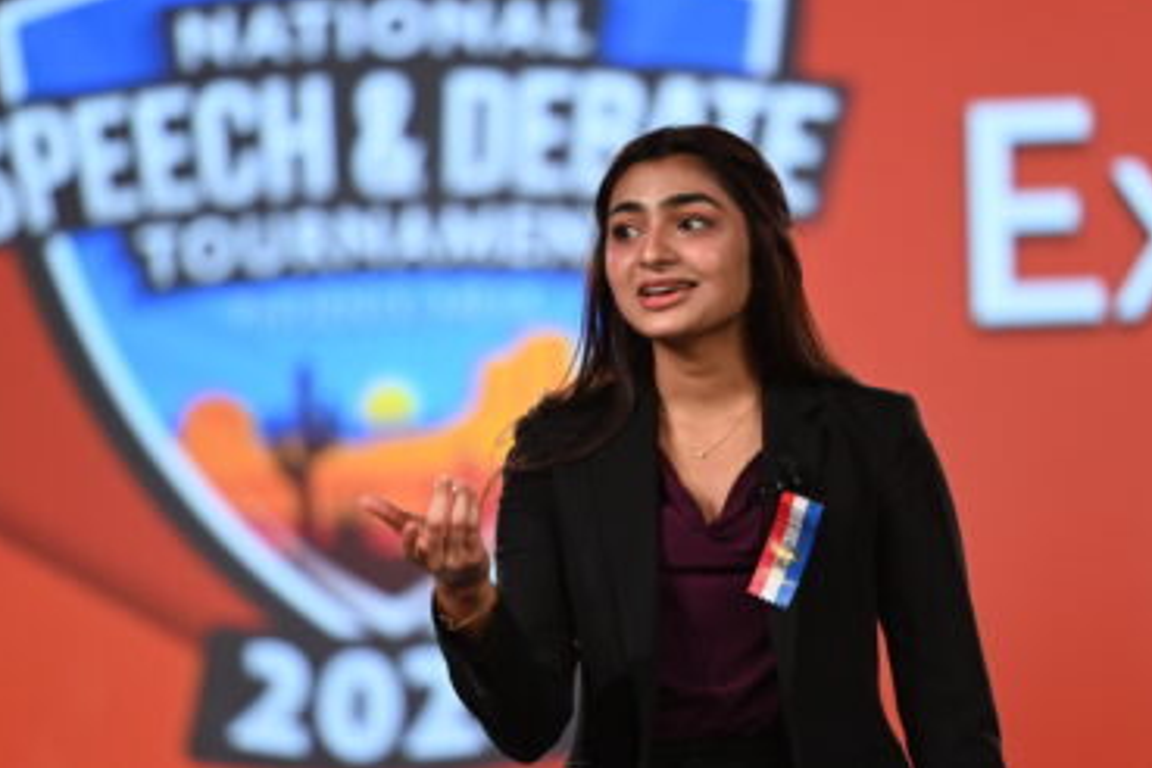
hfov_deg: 6.3
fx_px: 10399
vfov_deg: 4.2
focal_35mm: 325
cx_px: 603
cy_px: 354
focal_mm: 300
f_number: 4
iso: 3200
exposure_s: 1/320
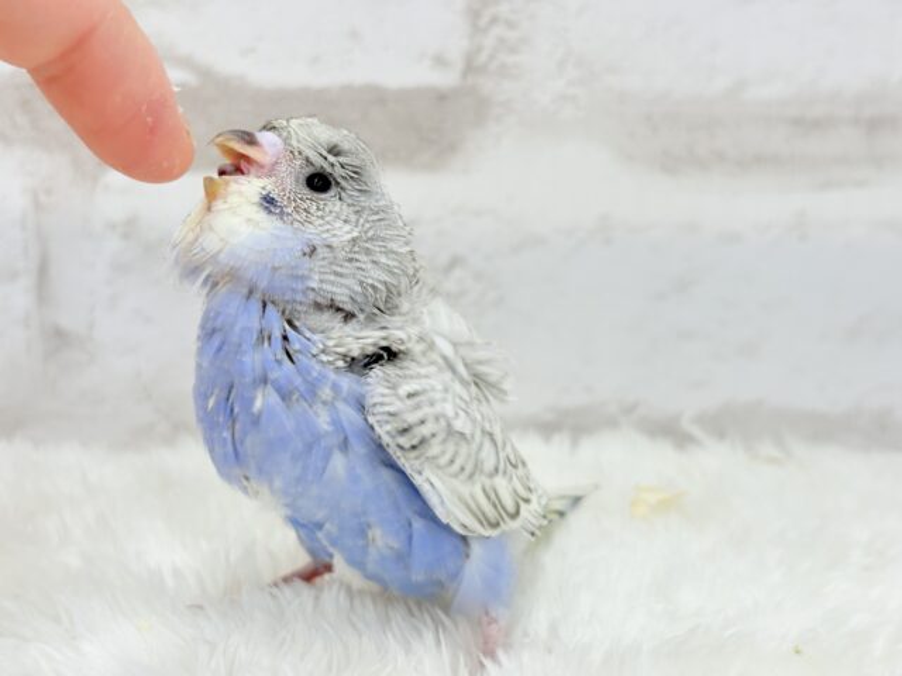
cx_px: 451
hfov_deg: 36.8
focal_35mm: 52
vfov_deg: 28.0
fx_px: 1355
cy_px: 338
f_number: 1.6
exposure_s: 1/100
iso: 64
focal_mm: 5.96
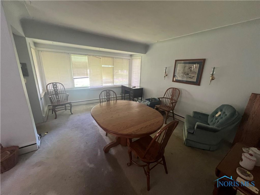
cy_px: 98
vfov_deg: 89.9
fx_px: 98
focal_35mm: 13
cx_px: 130
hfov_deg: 106.2
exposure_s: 1/60
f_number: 1.8
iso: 320
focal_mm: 1.57
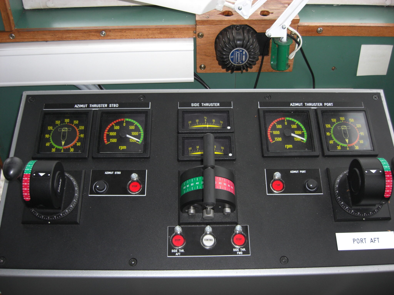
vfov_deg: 37.7
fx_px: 433
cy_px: 148
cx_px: 197
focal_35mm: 38
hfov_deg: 49.0
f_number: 2.8
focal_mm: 7.9
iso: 100
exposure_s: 1/60
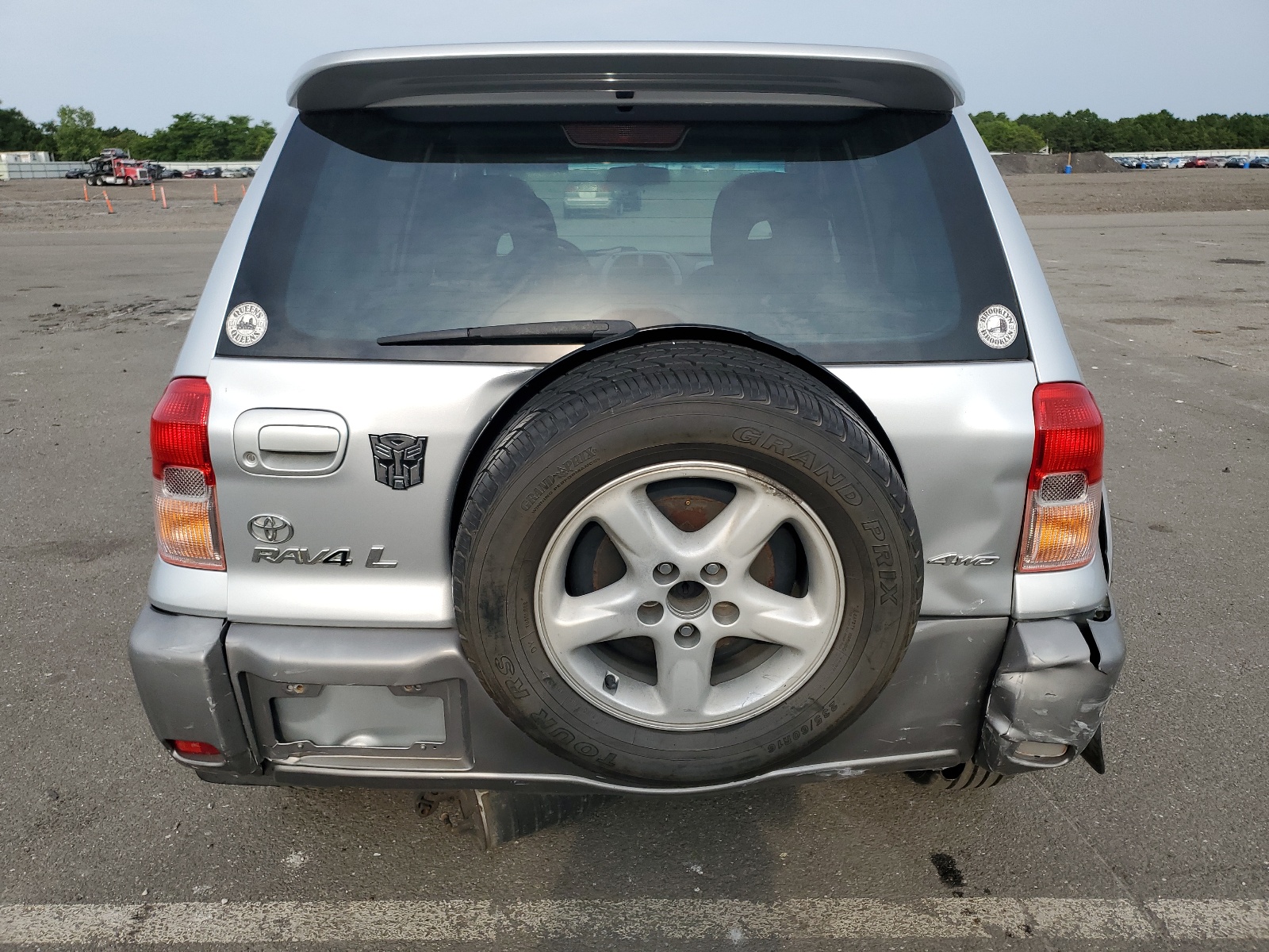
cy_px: 476
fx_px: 953
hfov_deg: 67.3
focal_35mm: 26
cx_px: 634
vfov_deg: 53.1
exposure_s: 1/2000
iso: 50
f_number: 1.5
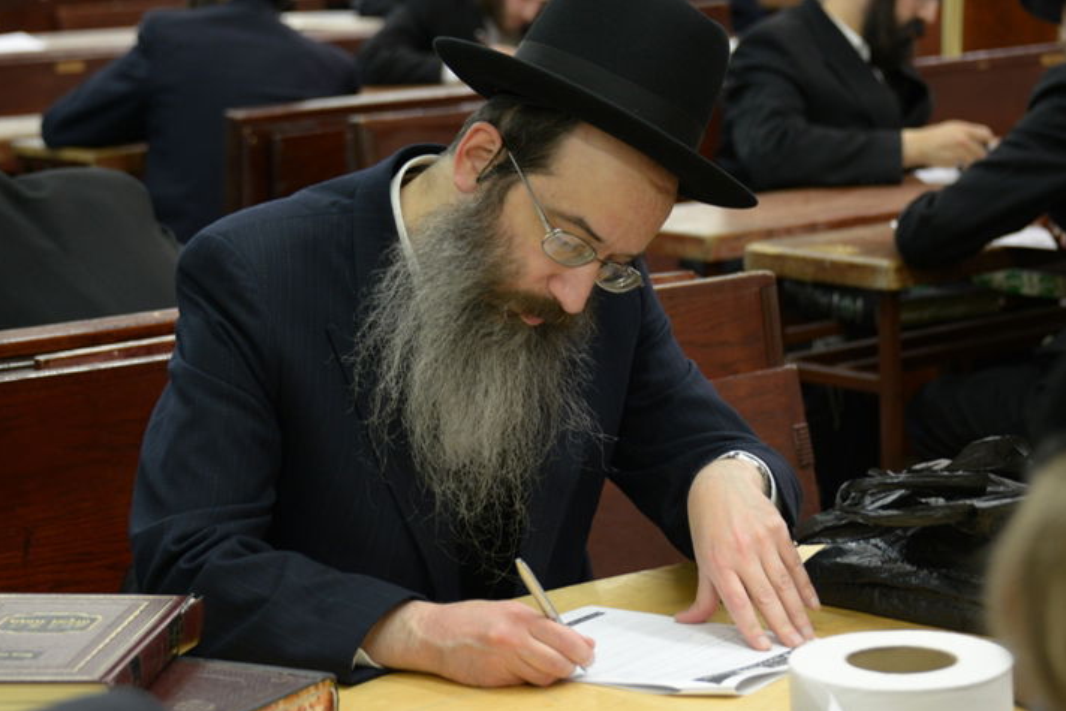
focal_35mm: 118
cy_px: 415
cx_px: 569
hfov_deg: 17.3
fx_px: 3495
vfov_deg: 11.6
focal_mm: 82
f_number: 5
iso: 1000
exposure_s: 1/60
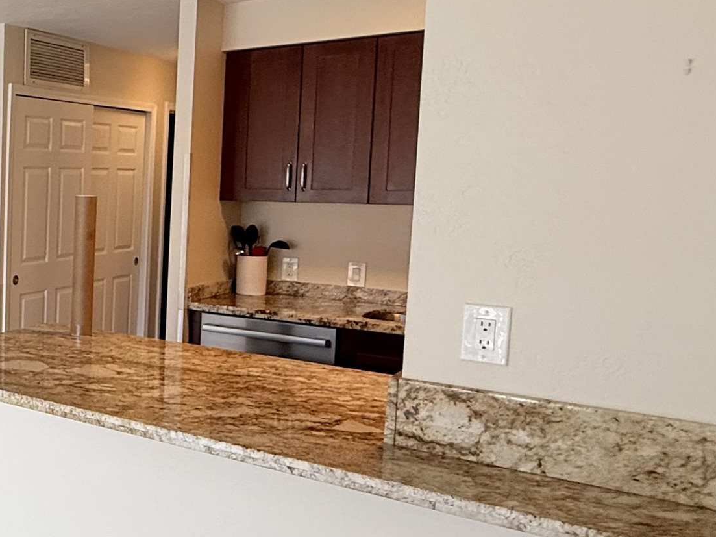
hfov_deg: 36.6
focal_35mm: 39
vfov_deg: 36.8
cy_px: 246
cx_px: -148
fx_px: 807
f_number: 2.2
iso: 160
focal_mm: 2.22
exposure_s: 1/120
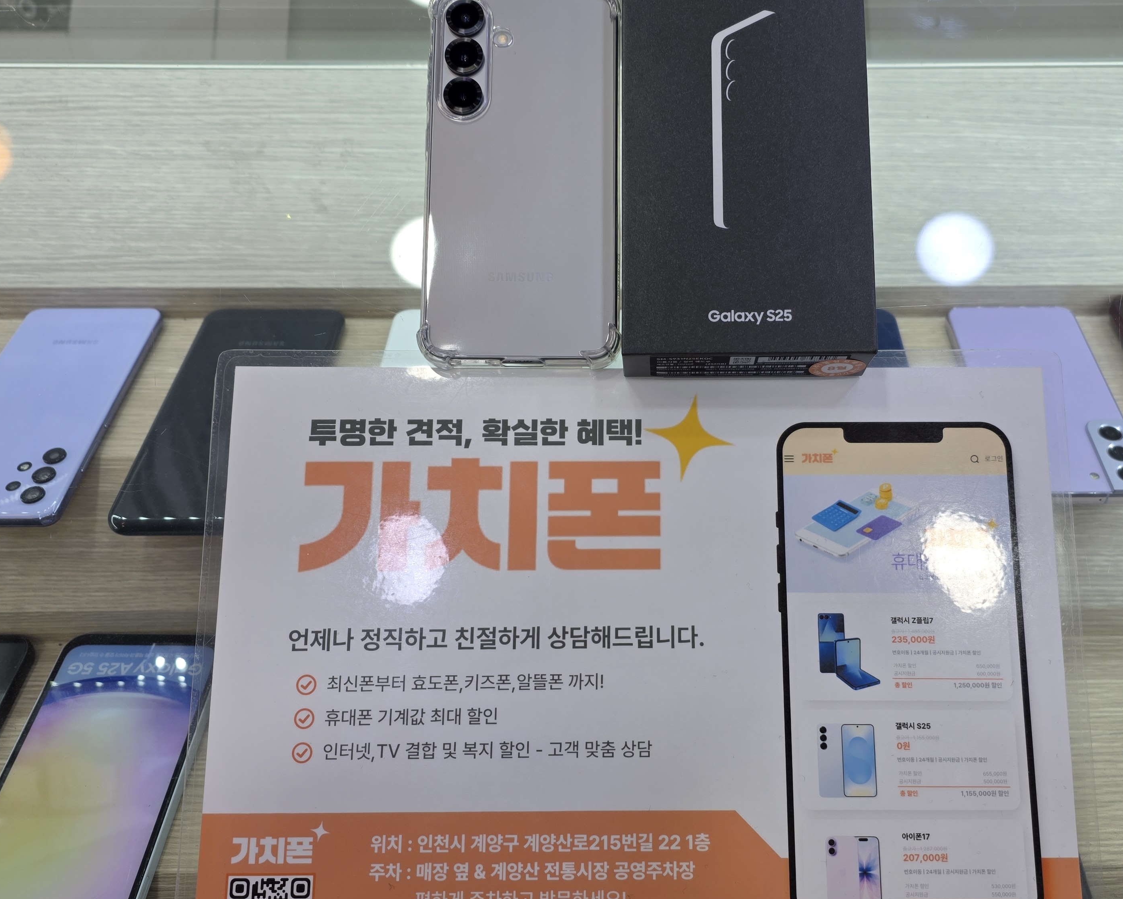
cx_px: 648
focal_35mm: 32
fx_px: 1064
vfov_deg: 45.8
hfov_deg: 55.4
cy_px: 460
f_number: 1.7
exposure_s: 1/120
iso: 25
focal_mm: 6.25
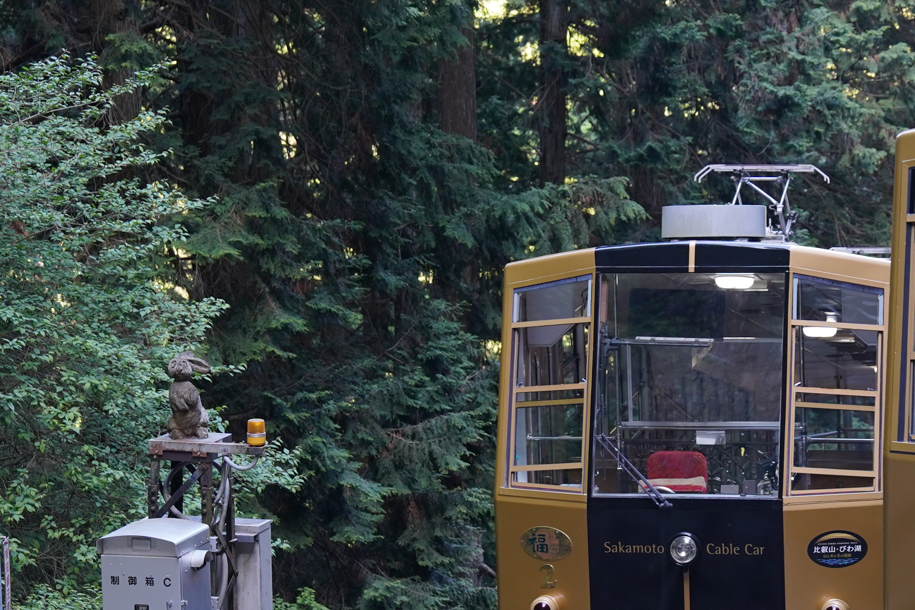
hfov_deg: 12.7
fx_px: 4092
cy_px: 382
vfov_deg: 8.5
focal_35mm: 161
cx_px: 628
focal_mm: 64
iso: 640
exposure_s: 1/125
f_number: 4
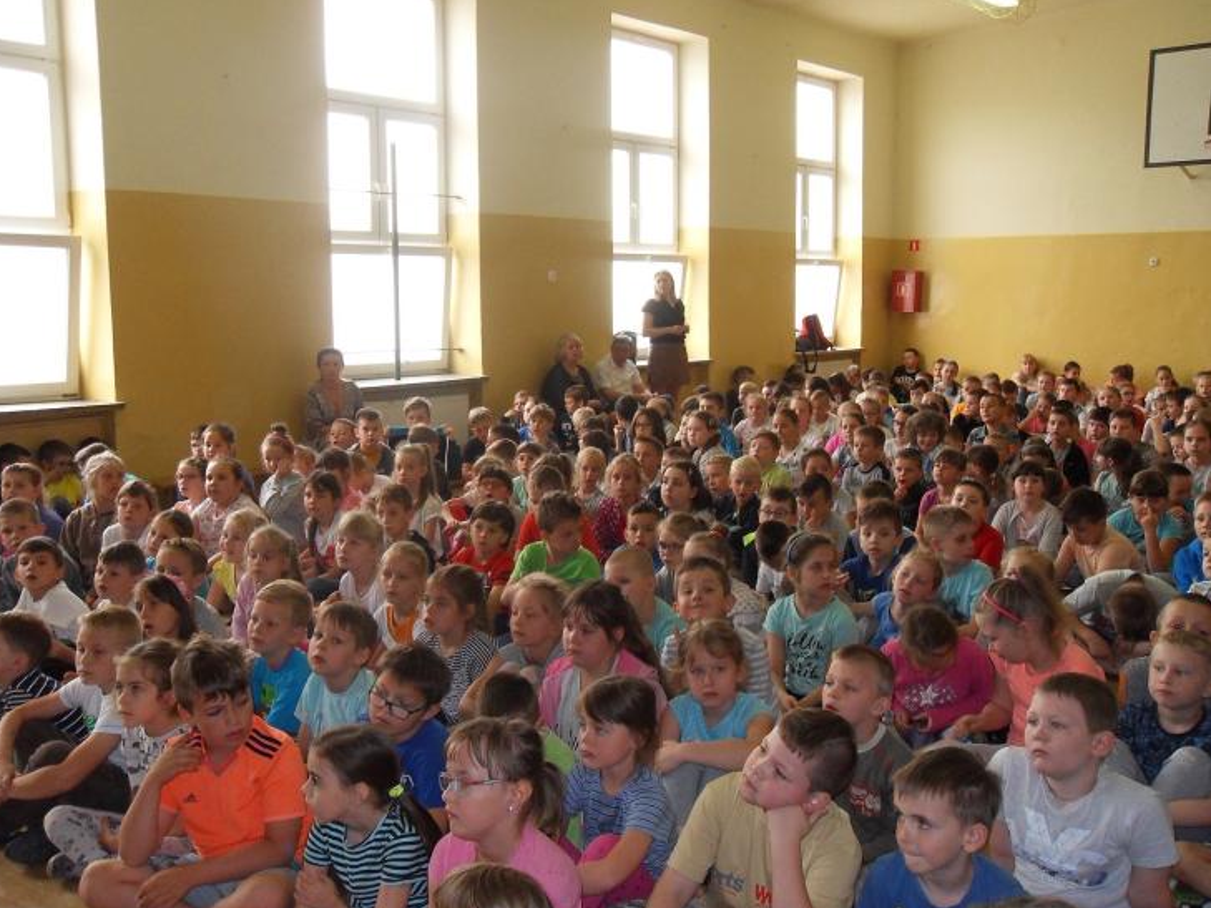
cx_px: 611
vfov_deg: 39.7
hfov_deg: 51.3
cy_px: 461
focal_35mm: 36
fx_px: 1260
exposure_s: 1/45
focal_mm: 6.3
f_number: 3.5
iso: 200
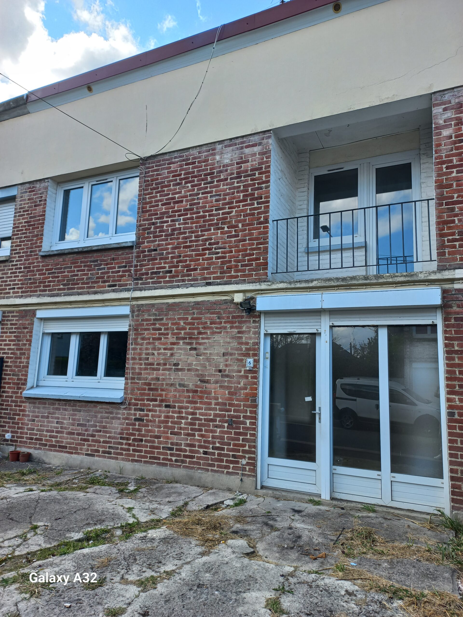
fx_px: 446
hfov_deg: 54.9
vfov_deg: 69.4
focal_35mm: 25
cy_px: 308
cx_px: 232
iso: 25
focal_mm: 4.6
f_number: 1.8
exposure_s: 1/230
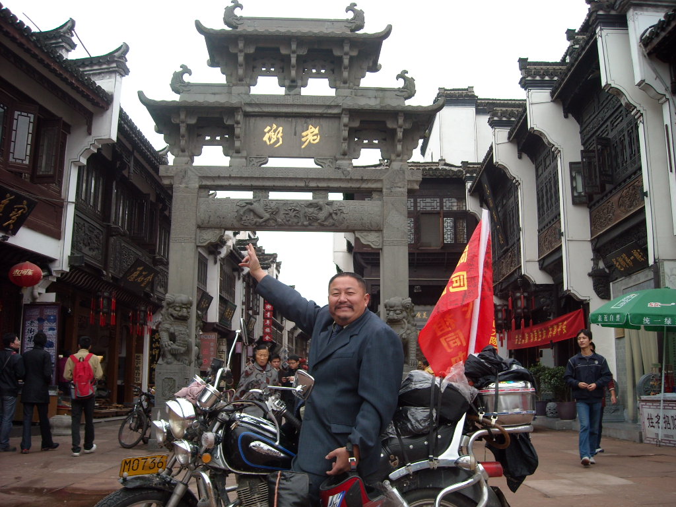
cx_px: 338
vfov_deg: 40.7
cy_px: 254
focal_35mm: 35
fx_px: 683
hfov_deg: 52.6
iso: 64
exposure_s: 1/74
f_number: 2.8
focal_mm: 5.7
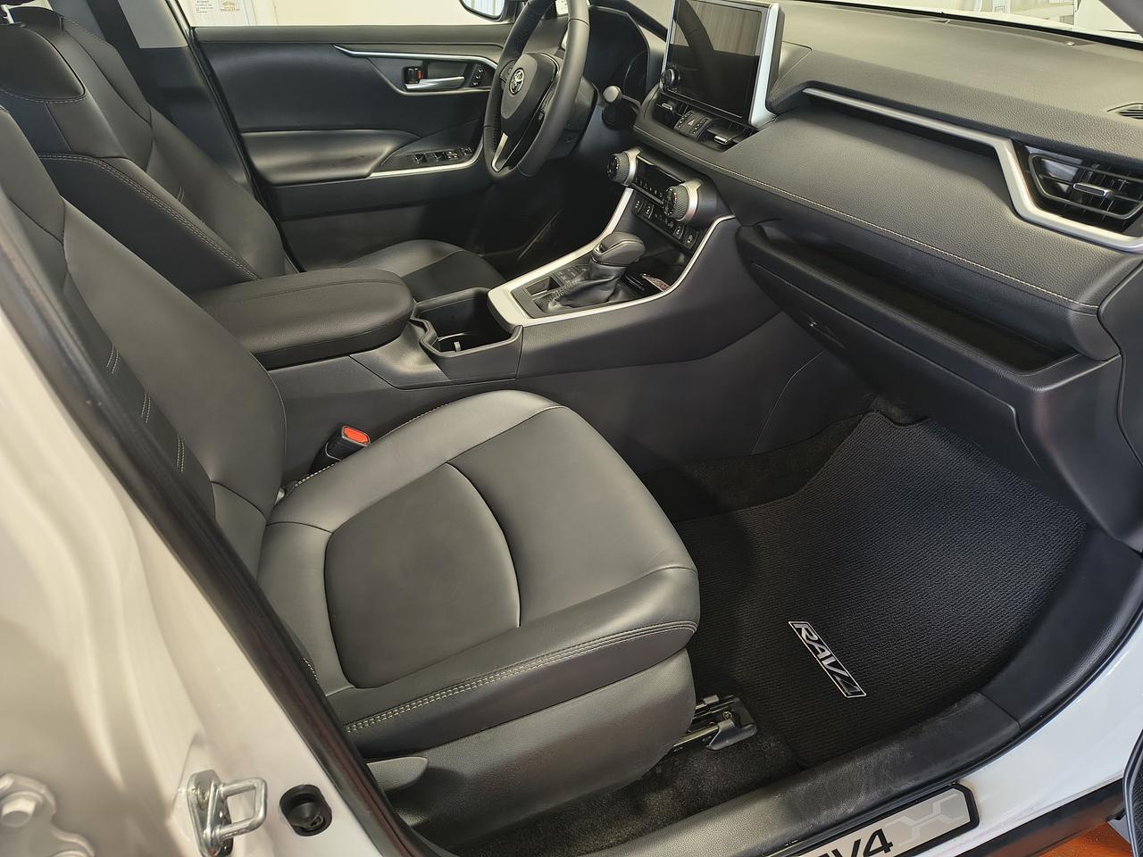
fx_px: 792
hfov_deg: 71.6
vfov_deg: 56.8
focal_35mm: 24
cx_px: 572
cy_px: 428
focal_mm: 5.56
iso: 591
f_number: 1.8
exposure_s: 1/60
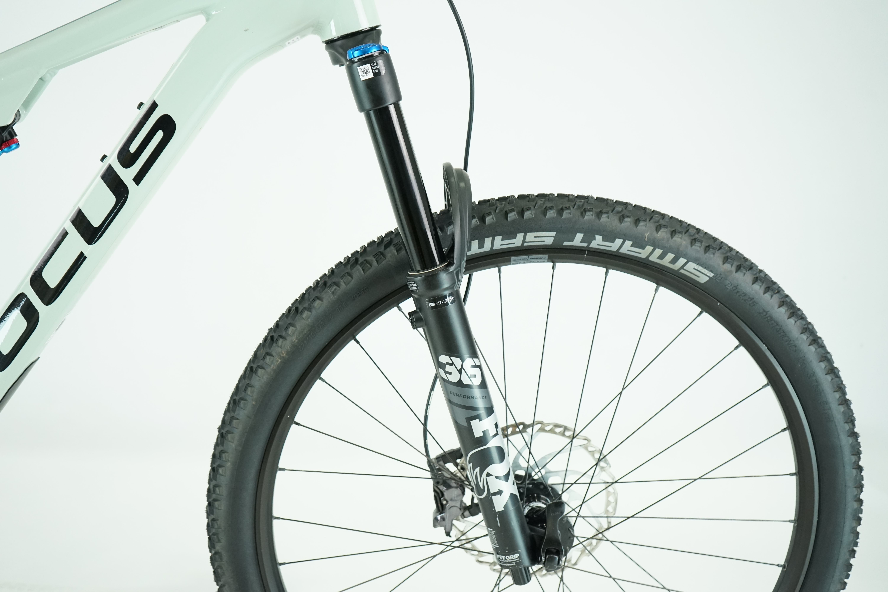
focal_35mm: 37
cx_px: 444
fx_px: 913
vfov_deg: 35.9
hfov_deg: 51.9
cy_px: 296
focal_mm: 37
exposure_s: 1/200
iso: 2000
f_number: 5
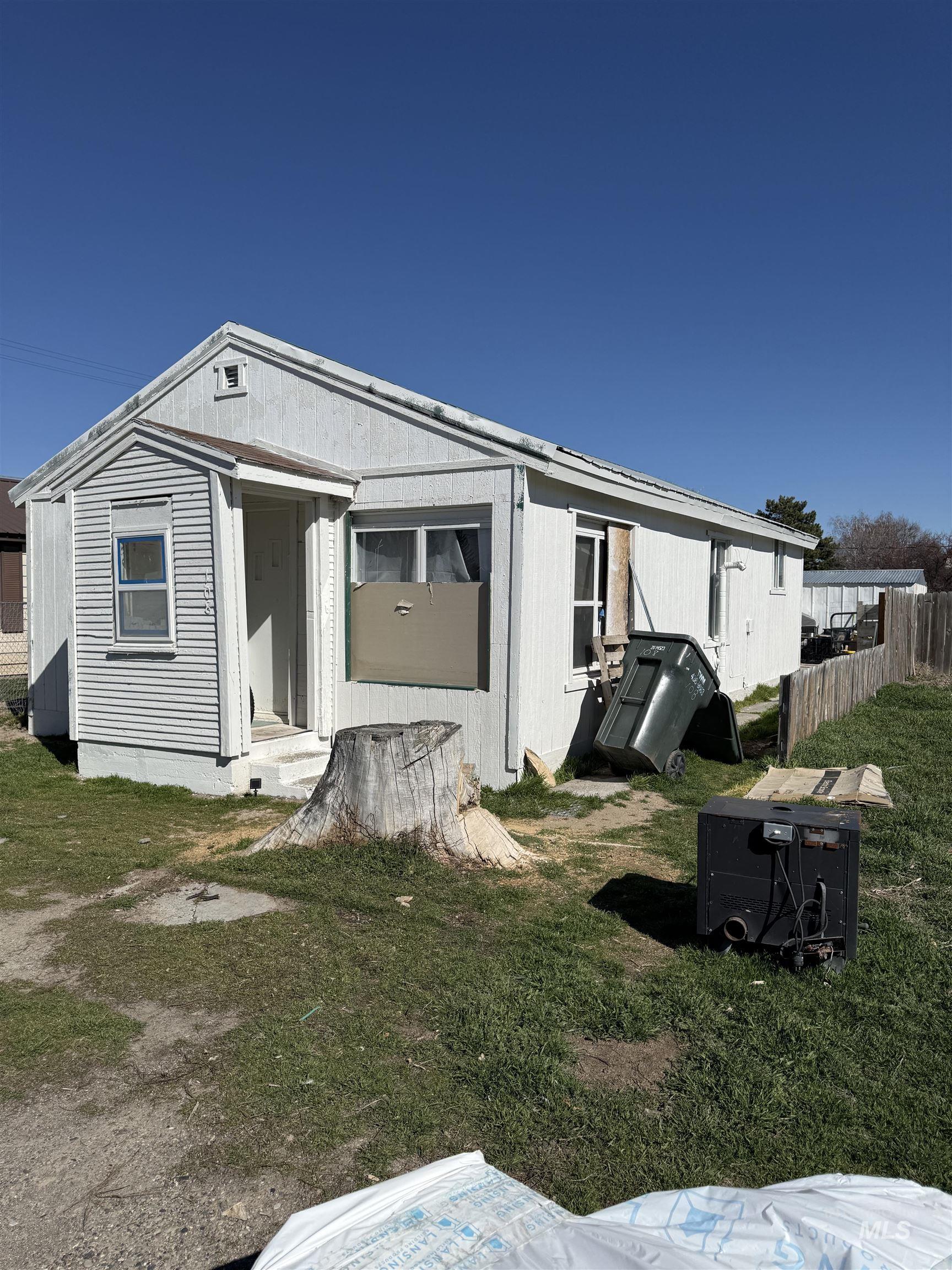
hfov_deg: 56.8
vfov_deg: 71.6
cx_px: 476
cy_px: 635
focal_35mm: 24
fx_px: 880
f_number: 1.78
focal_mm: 6.76
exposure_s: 1/11905
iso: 80
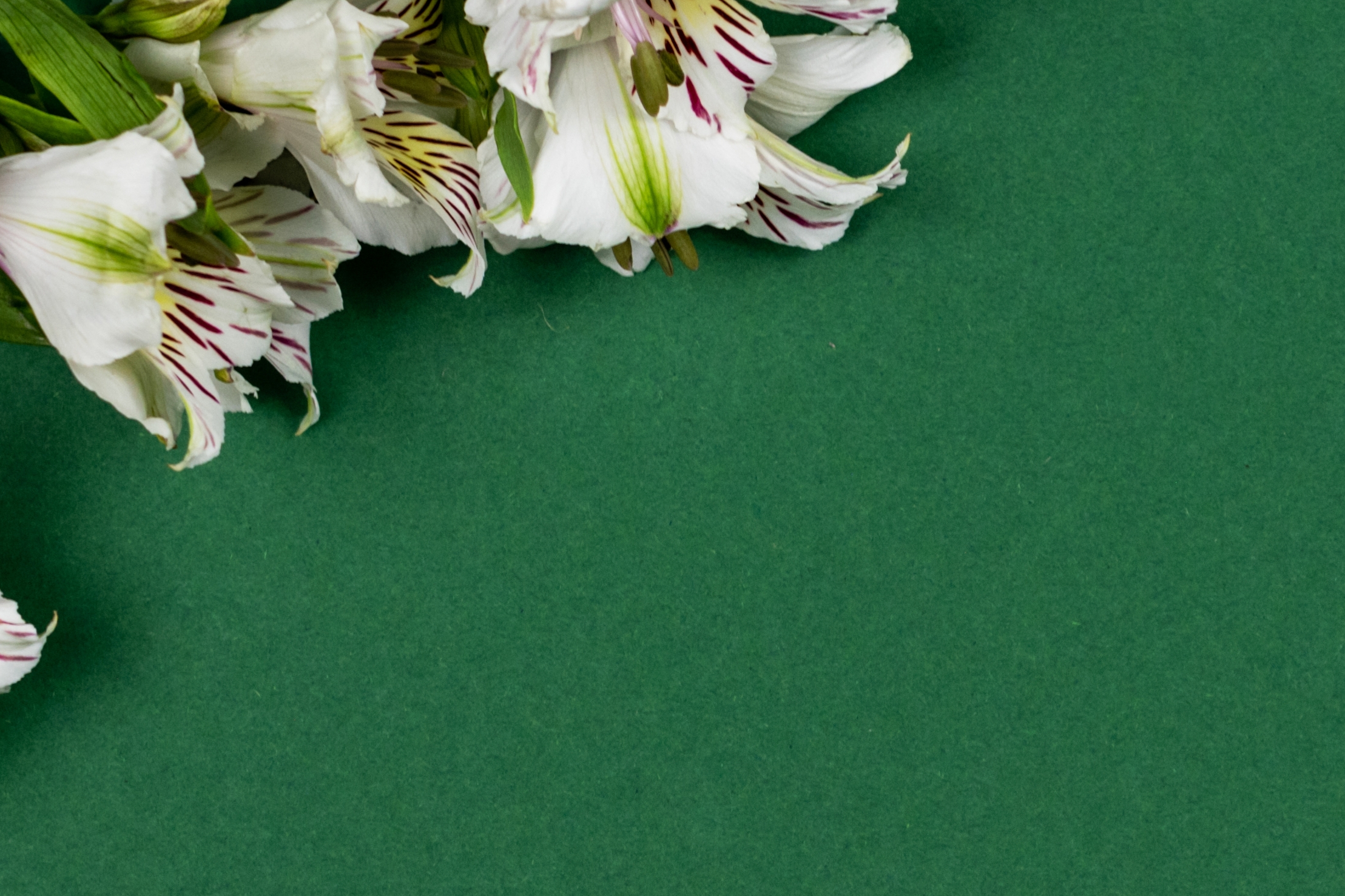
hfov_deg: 10.1
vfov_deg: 6.8
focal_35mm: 203
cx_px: 1231
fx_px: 7584
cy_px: 698
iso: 200
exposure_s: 1/160
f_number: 3.2
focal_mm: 50
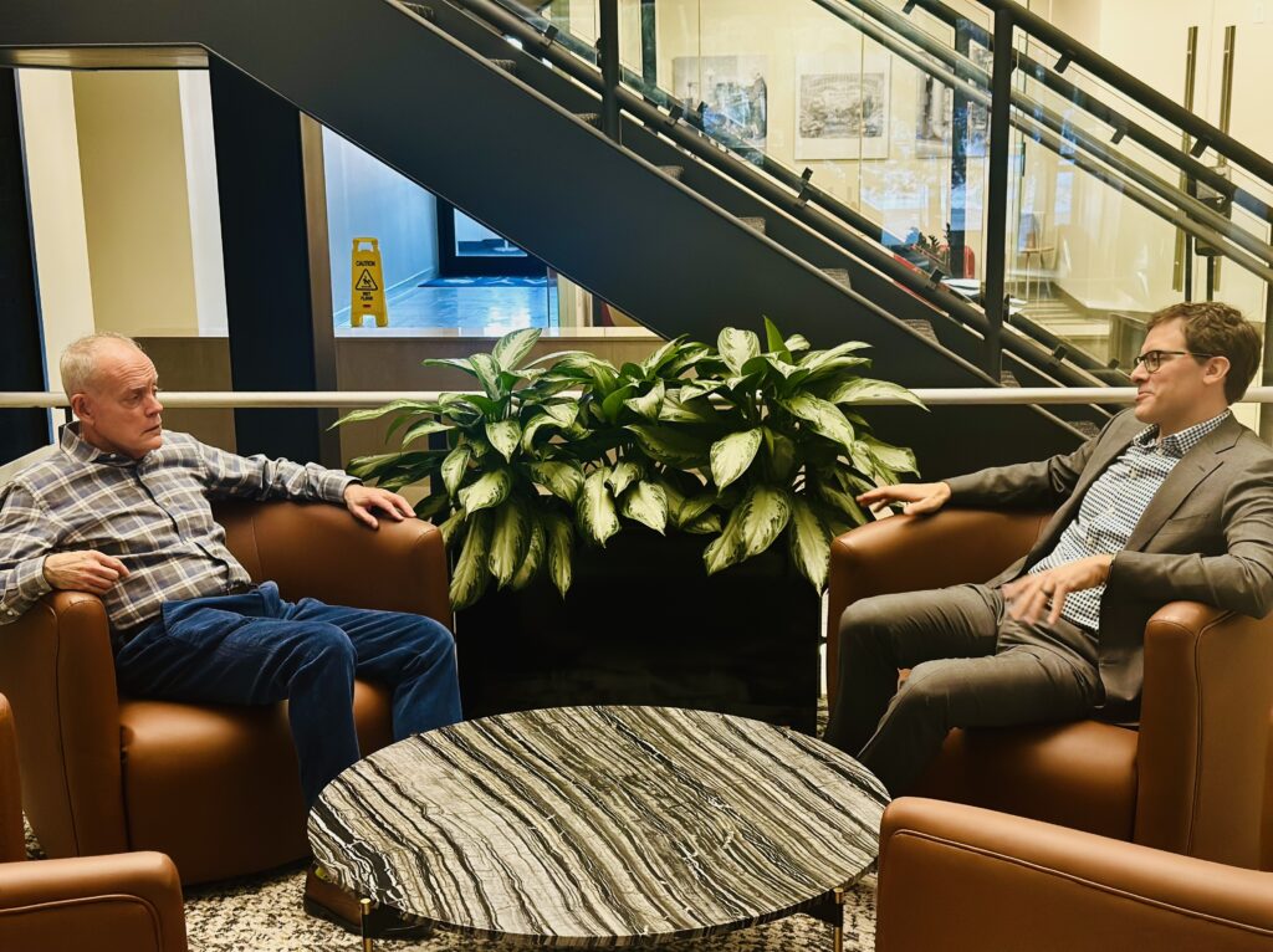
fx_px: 1764
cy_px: 476
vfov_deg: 30.2
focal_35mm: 48
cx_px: 636
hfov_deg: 39.7
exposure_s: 1/60
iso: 400
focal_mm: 6.86
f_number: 1.78
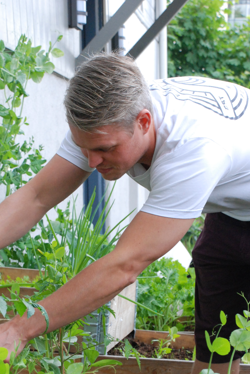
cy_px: 299
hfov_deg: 14.3
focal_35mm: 96
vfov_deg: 21.0
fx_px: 997
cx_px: 106
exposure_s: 1/250
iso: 1000
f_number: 8
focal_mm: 40
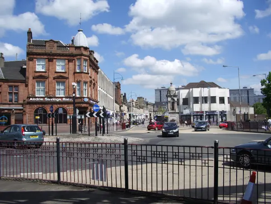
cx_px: 136
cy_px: 102
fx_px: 274
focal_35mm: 35
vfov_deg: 40.7
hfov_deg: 52.6
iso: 50
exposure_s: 1/500
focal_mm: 5.8
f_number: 4.3
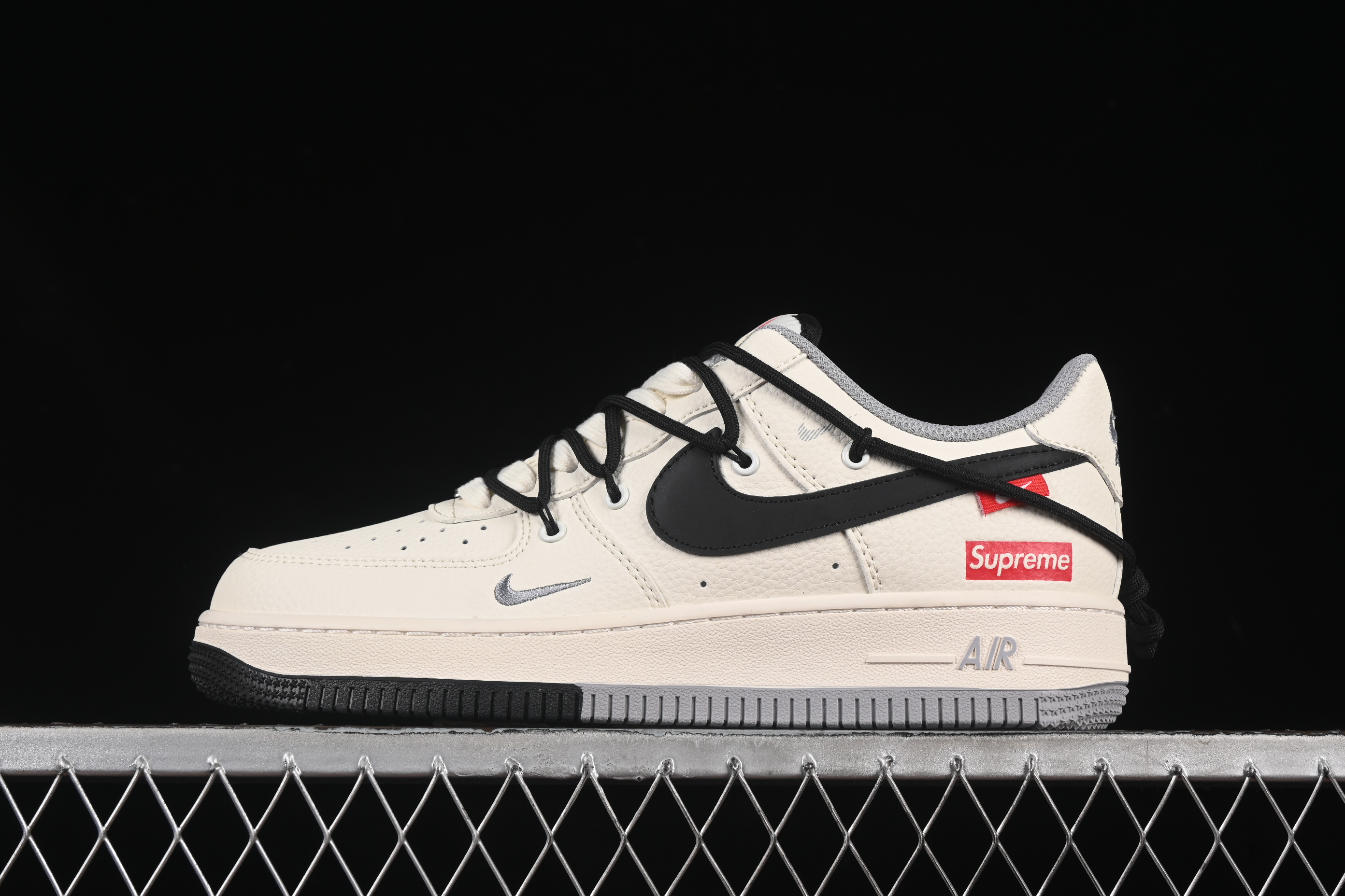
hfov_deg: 27.0
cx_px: 672
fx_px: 2802
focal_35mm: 75
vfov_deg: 18.2
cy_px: 448
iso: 160
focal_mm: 50
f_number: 8
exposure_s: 1/80
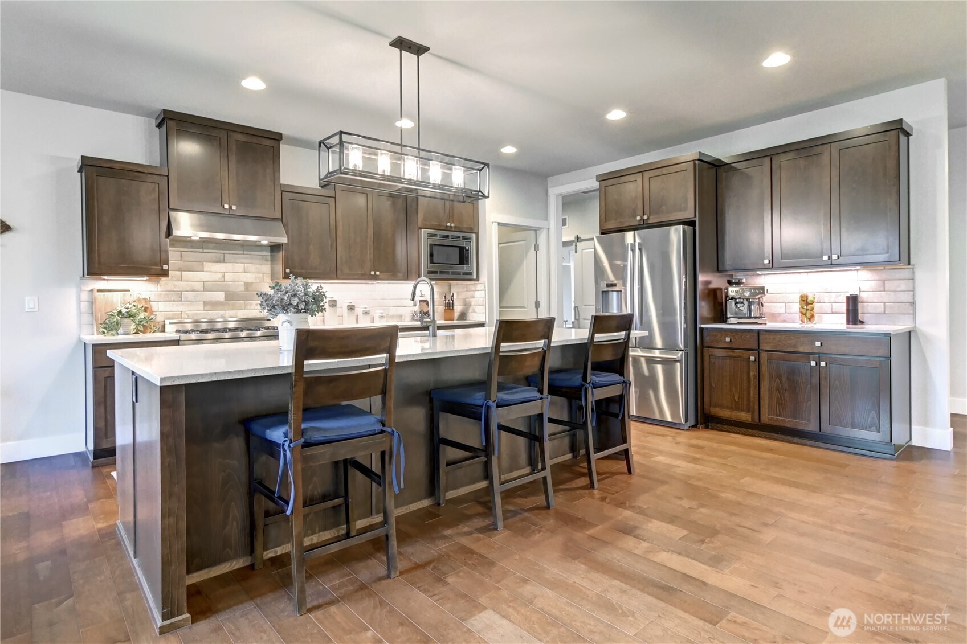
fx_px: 403
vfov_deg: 77.3
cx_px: 484
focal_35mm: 15
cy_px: 322
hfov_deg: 100.4
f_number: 11
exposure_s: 1/2
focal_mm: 10
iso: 3200
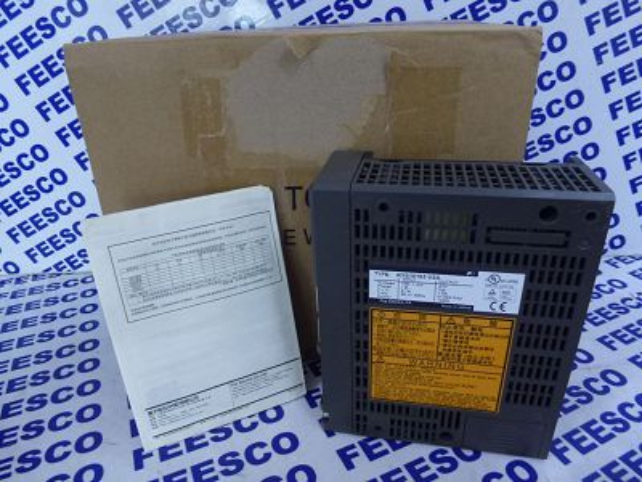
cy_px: 241
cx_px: 321
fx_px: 445
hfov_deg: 71.6
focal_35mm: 24
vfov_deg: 56.8
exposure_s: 1/6
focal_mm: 4.3
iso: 200
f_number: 3.3
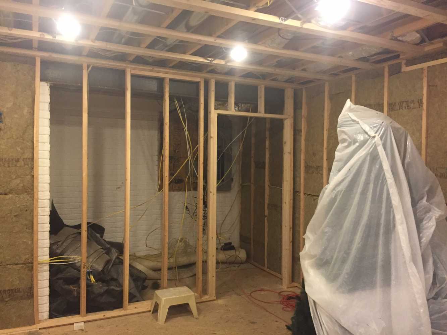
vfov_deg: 48.2
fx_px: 375
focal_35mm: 29
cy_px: 168
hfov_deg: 61.7
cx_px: 224
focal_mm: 4.15
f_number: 2.2
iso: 200
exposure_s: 1/30
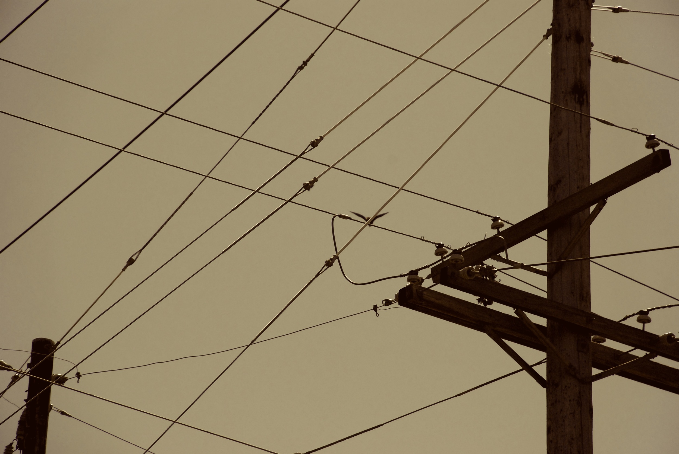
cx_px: 340
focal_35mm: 202
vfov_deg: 6.8
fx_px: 3824
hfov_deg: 10.1
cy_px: 227
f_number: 9
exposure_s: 1/1250
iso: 1000
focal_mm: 135
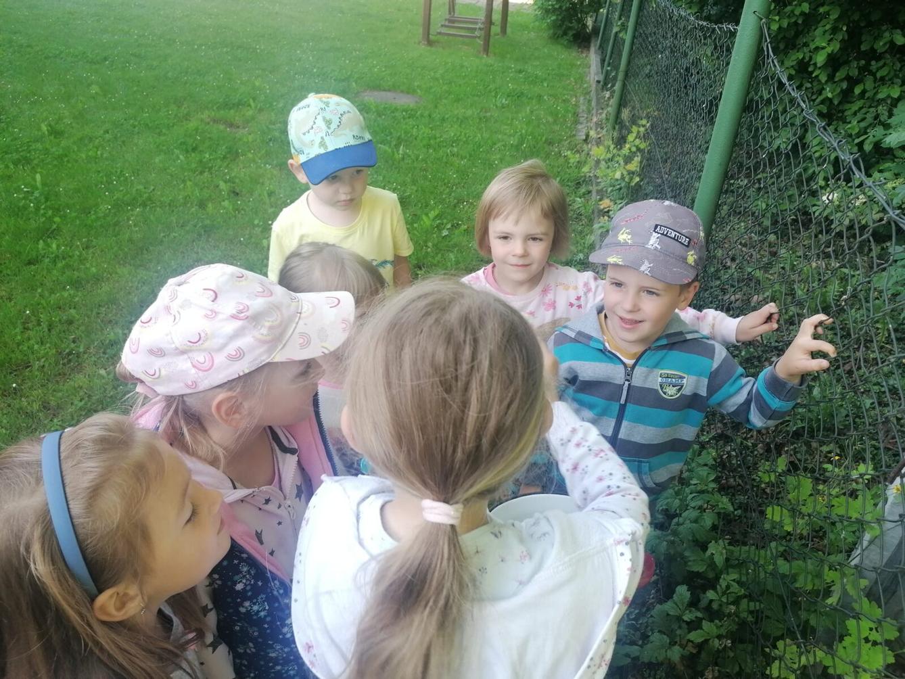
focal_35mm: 27
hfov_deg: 65.3
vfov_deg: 51.4
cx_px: 452
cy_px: 340
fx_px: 706
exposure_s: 1/100
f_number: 1.8
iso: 64
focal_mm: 4.75
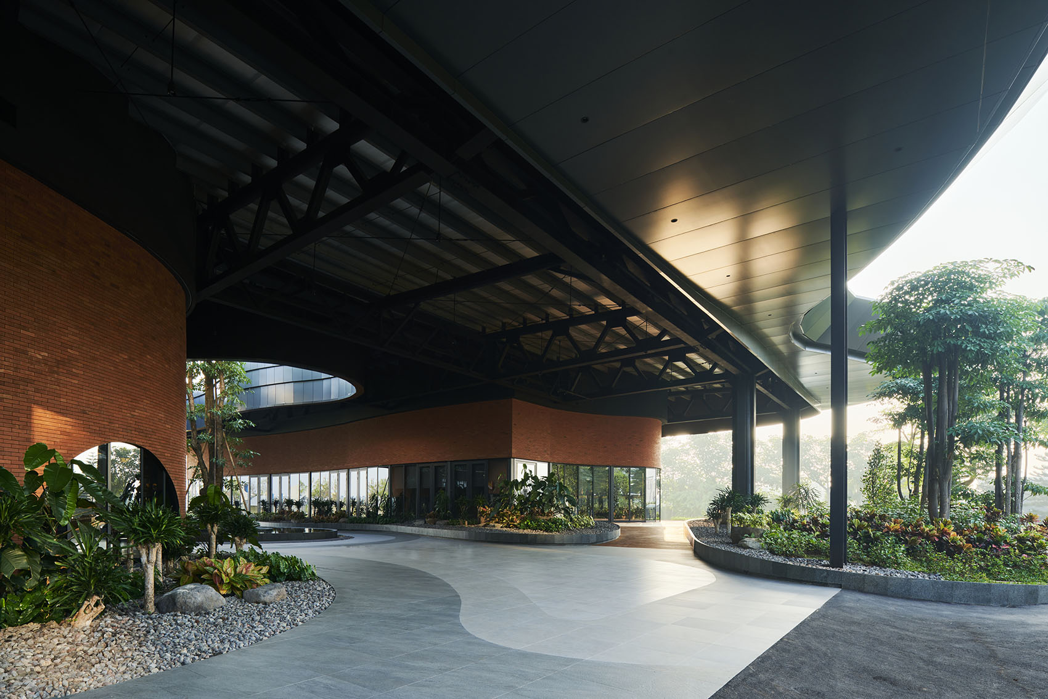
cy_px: 350
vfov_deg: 64.5
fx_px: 553
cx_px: 524
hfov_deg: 86.9
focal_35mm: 19
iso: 100
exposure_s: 1/200
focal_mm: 19
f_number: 9
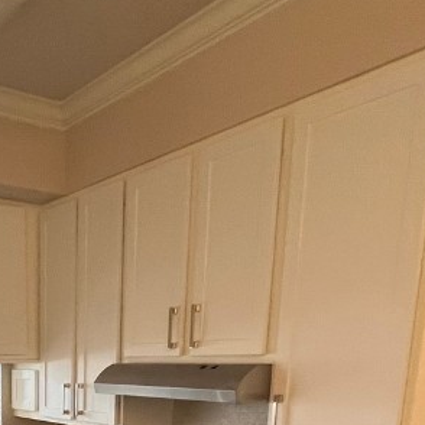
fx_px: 556
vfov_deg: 34.4
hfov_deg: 39.1
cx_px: 49
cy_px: 499
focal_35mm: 40
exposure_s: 1/60
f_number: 1.8
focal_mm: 1.57
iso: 400
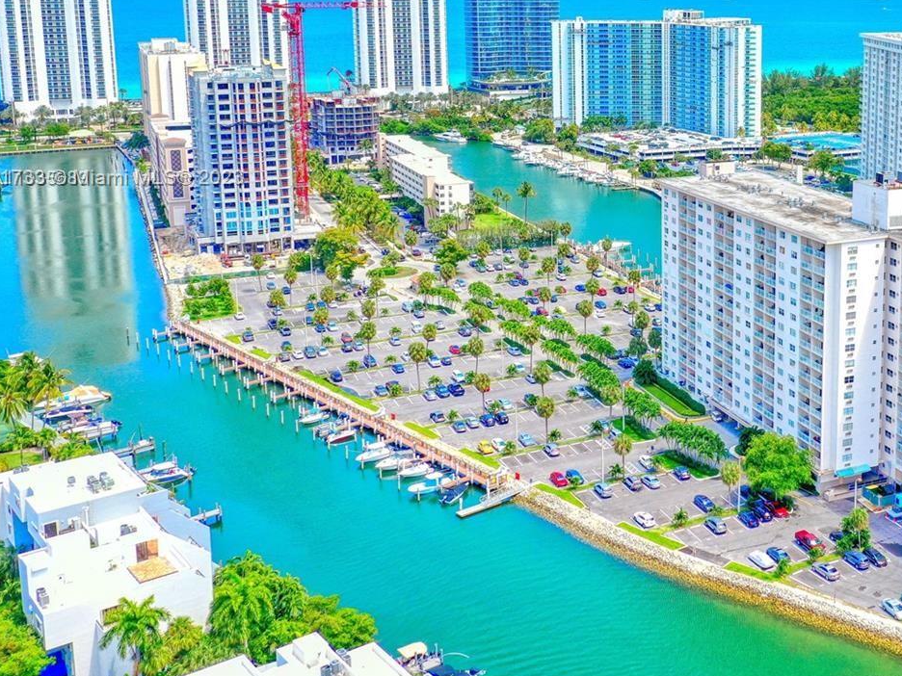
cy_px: 179
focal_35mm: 46
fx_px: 1199
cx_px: 706
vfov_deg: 31.0
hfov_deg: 39.8
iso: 100
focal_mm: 10.26
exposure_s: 1/320
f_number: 5
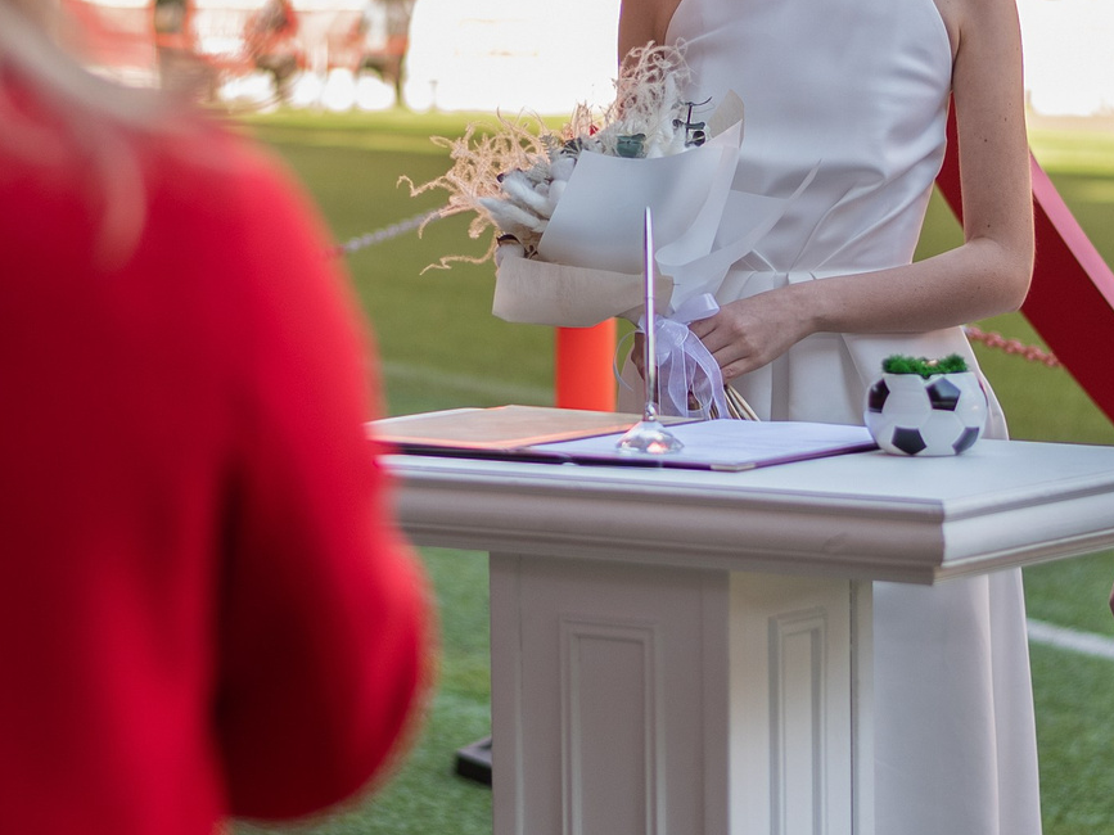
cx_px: 532
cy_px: 156
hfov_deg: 13.9
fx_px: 4569
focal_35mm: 142
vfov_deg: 10.4
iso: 100
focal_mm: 50
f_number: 2
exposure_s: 1/400
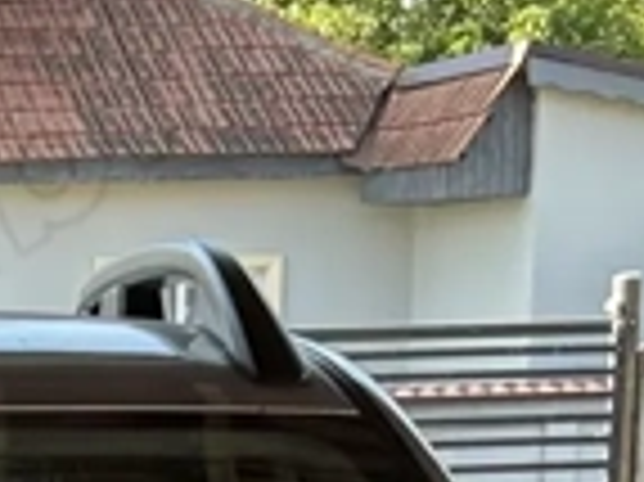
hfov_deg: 10.5
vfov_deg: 7.5
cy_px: 1275
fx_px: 3383
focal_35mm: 182
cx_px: -324
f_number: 1.5
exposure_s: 1/309
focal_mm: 5.7
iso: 50
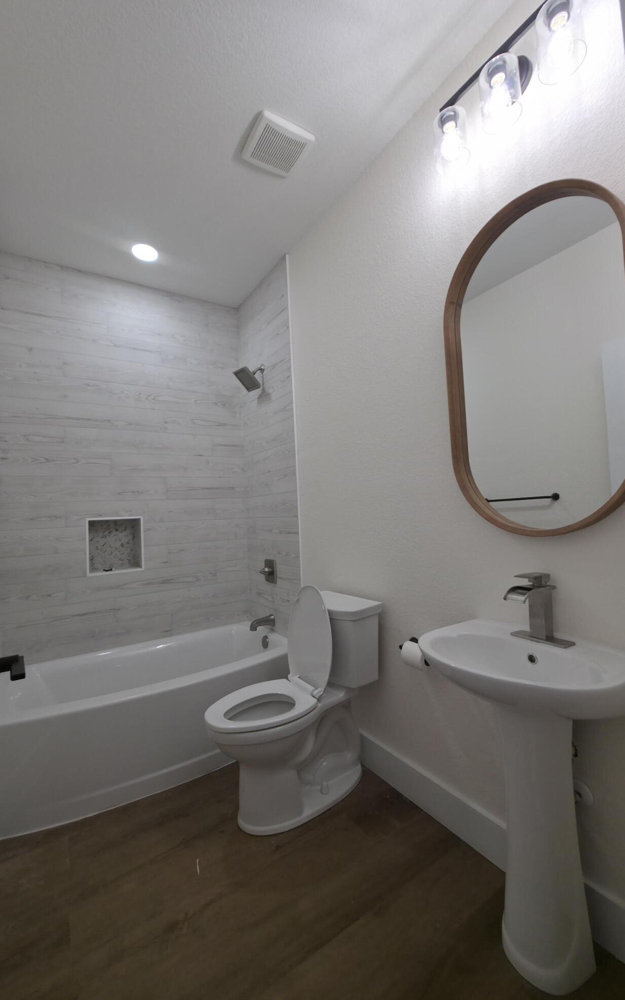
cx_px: 307
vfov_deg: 105.3
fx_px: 382
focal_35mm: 14
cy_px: 496
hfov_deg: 78.6
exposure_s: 1/60
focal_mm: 2.2
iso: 32
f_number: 1.9
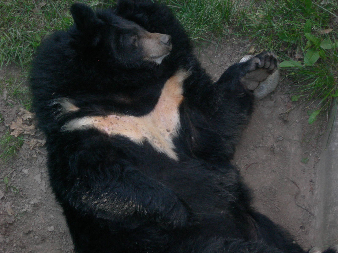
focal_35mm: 114
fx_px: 1113
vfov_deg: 13.0
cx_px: 169
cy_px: 126
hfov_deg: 17.3
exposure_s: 1/60.1
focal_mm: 23.4
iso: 200
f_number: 4.9
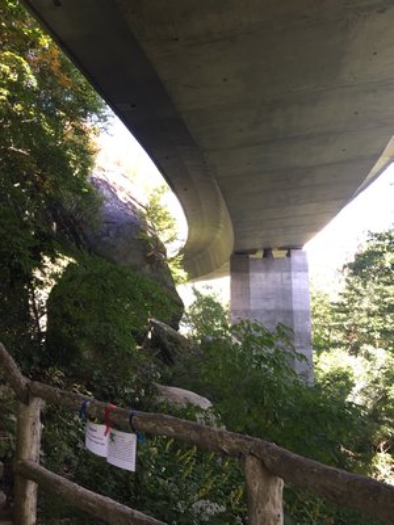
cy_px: 262
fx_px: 440
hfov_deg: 48.2
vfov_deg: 61.7
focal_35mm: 29
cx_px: 197
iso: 32
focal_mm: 4.15
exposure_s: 1/60
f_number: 2.2
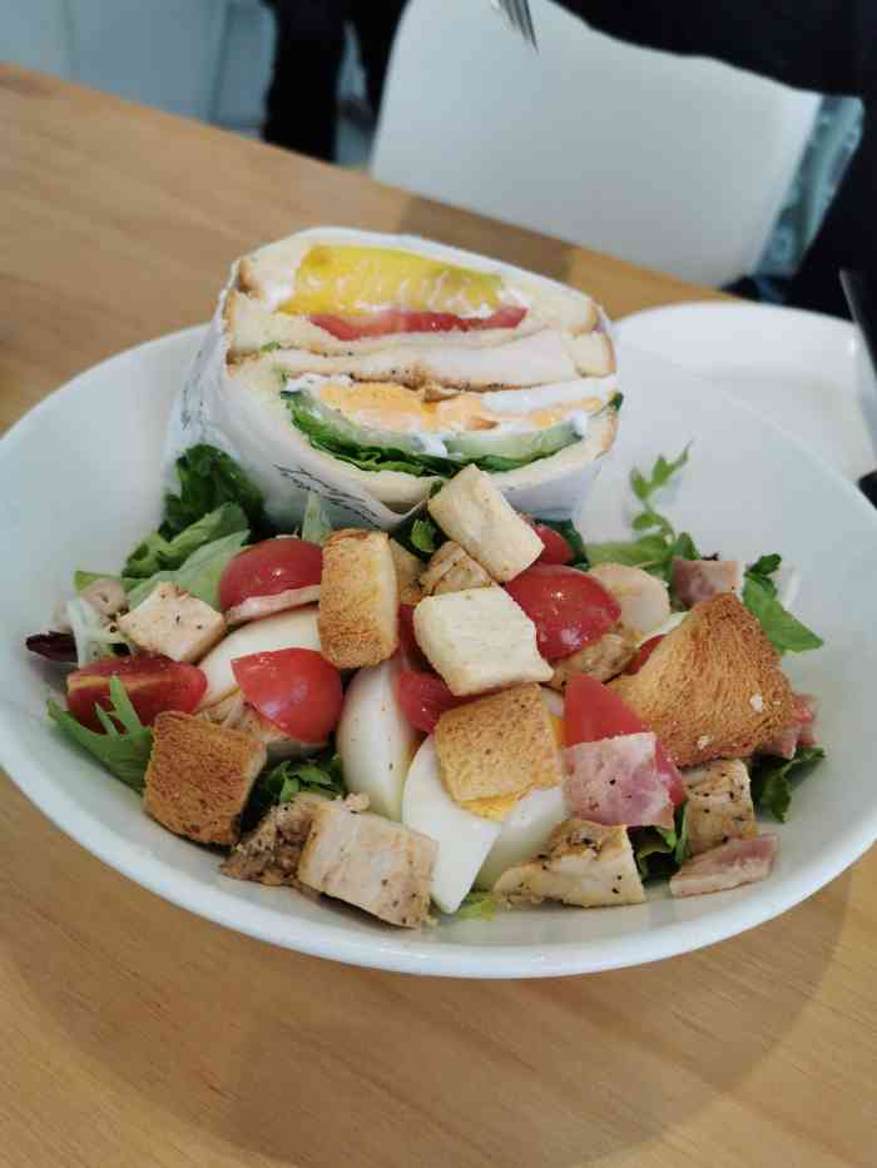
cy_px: 584
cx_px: 438
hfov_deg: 51.4
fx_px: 912
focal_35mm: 27
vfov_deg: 65.3
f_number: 1.8
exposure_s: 1/200
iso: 50
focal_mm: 5.58
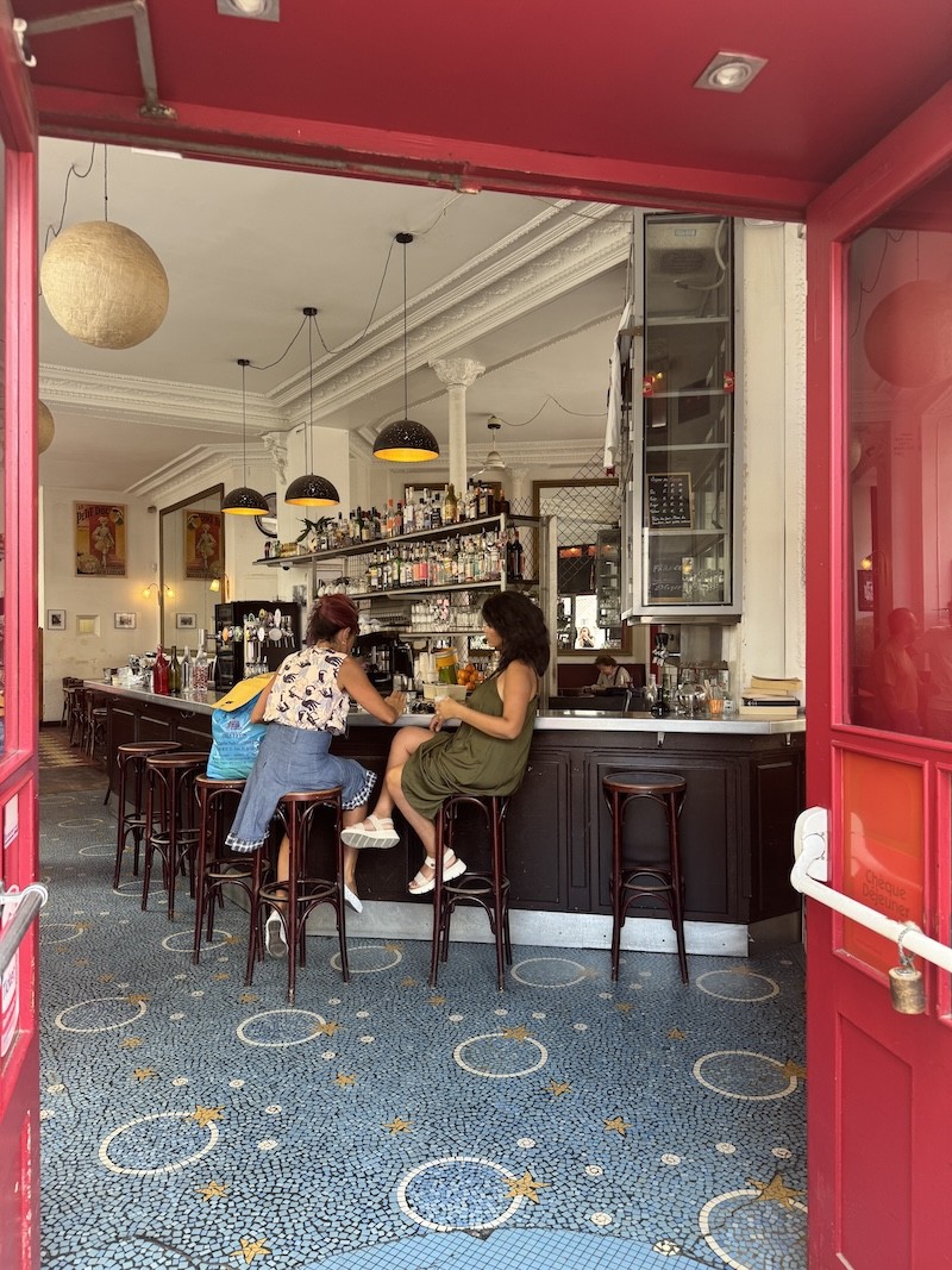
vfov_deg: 71.6
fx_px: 880
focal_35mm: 24
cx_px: 476
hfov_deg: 56.8
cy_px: 635
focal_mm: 6.76
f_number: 1.78
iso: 100
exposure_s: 1/100
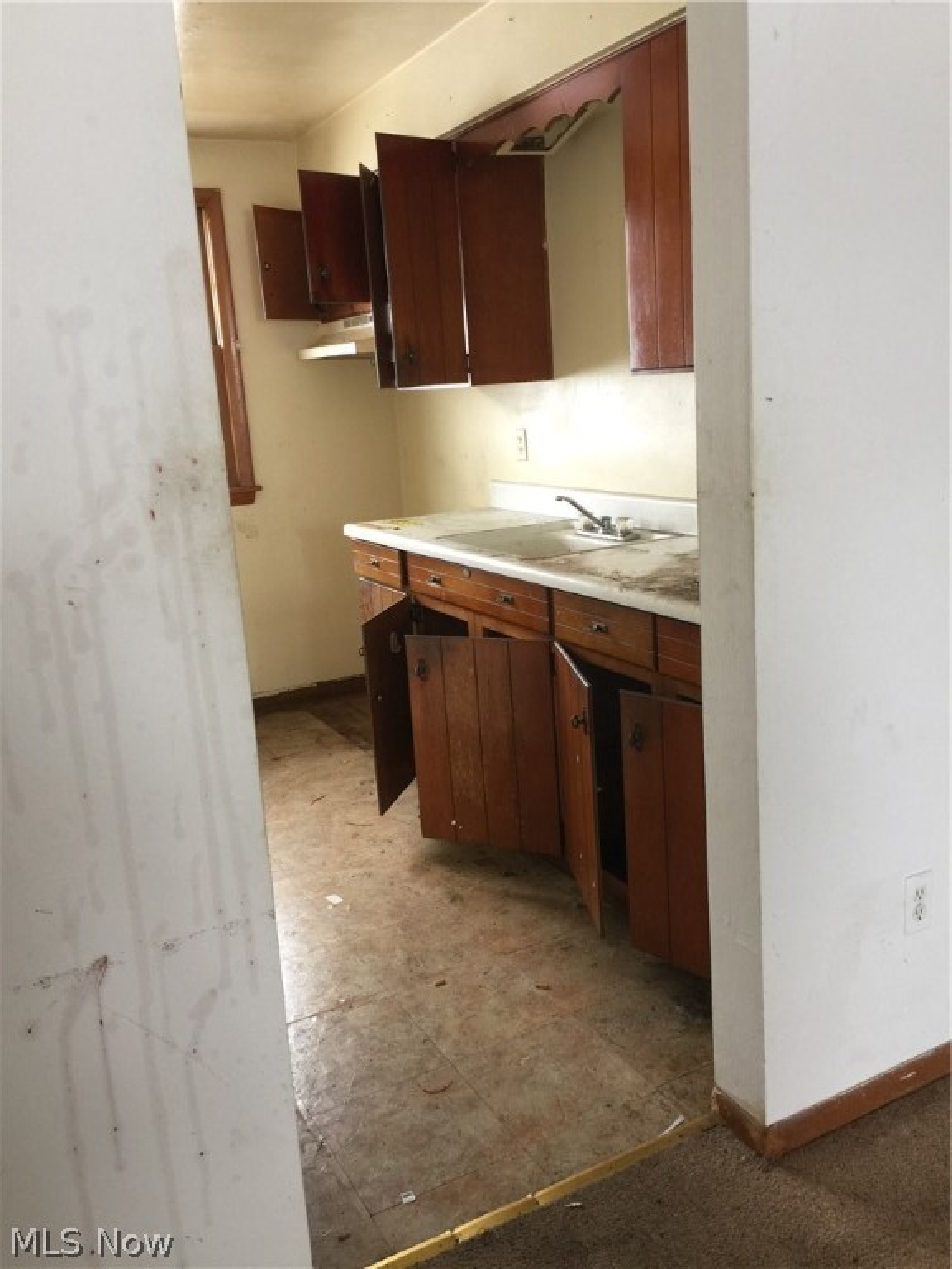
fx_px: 1063
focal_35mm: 29
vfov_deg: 61.7
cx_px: 476
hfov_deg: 48.2
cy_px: 634
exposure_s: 1/15
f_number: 2.2
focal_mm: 4.15
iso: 40
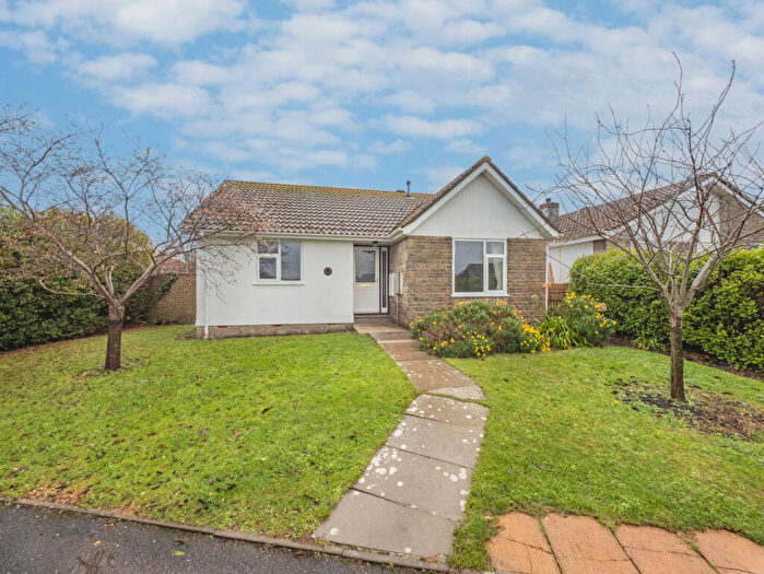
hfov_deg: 102.0
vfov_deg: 85.7
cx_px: 382
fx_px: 309
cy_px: 287
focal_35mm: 14
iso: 250
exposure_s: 1/200
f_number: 8
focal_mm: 7
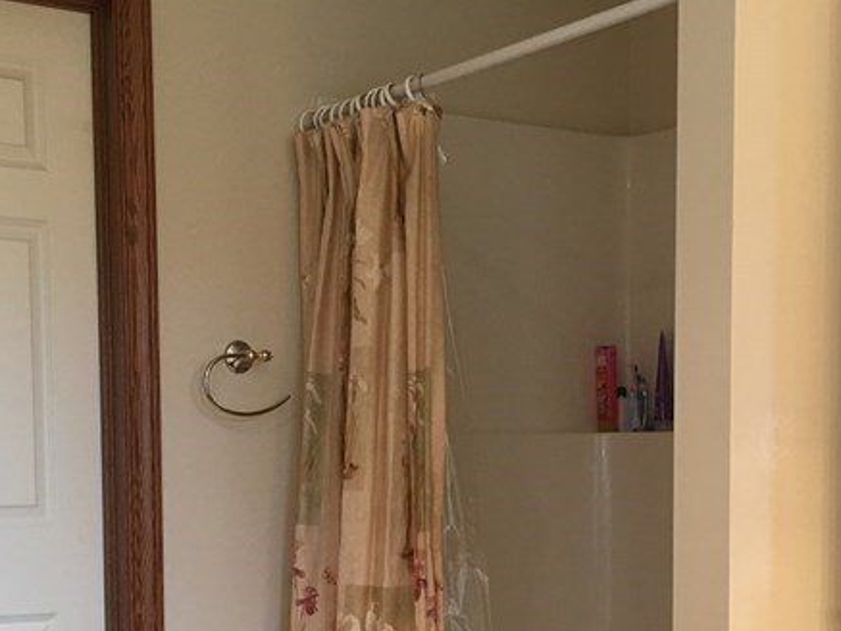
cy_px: 600
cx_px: 396
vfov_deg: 21.0
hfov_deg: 28.5
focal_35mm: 68
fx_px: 1653
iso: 50
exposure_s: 1/15
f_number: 2.2
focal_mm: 4.15
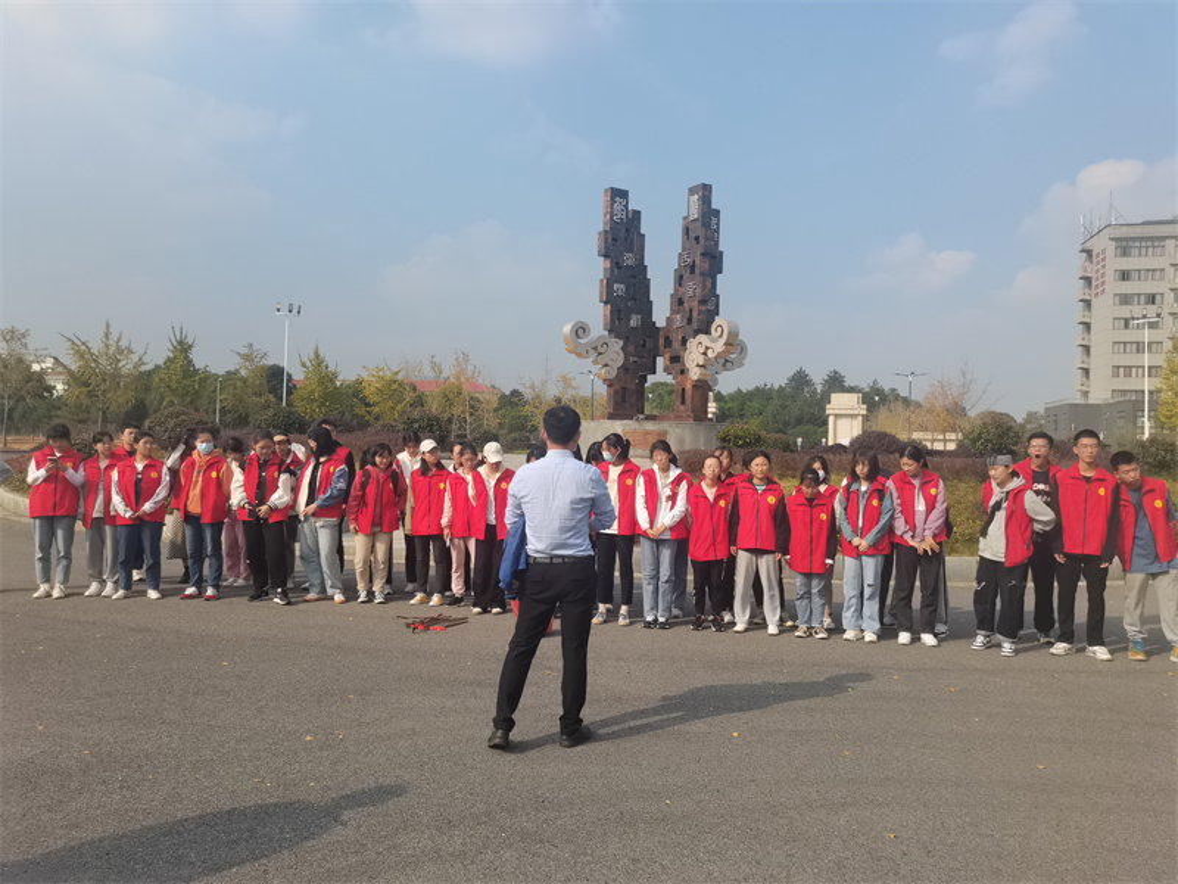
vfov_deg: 53.1
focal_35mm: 26
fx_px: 885
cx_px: 589
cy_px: 442
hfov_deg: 67.3
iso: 50
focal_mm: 5.58
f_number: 1.8
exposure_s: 1/1053
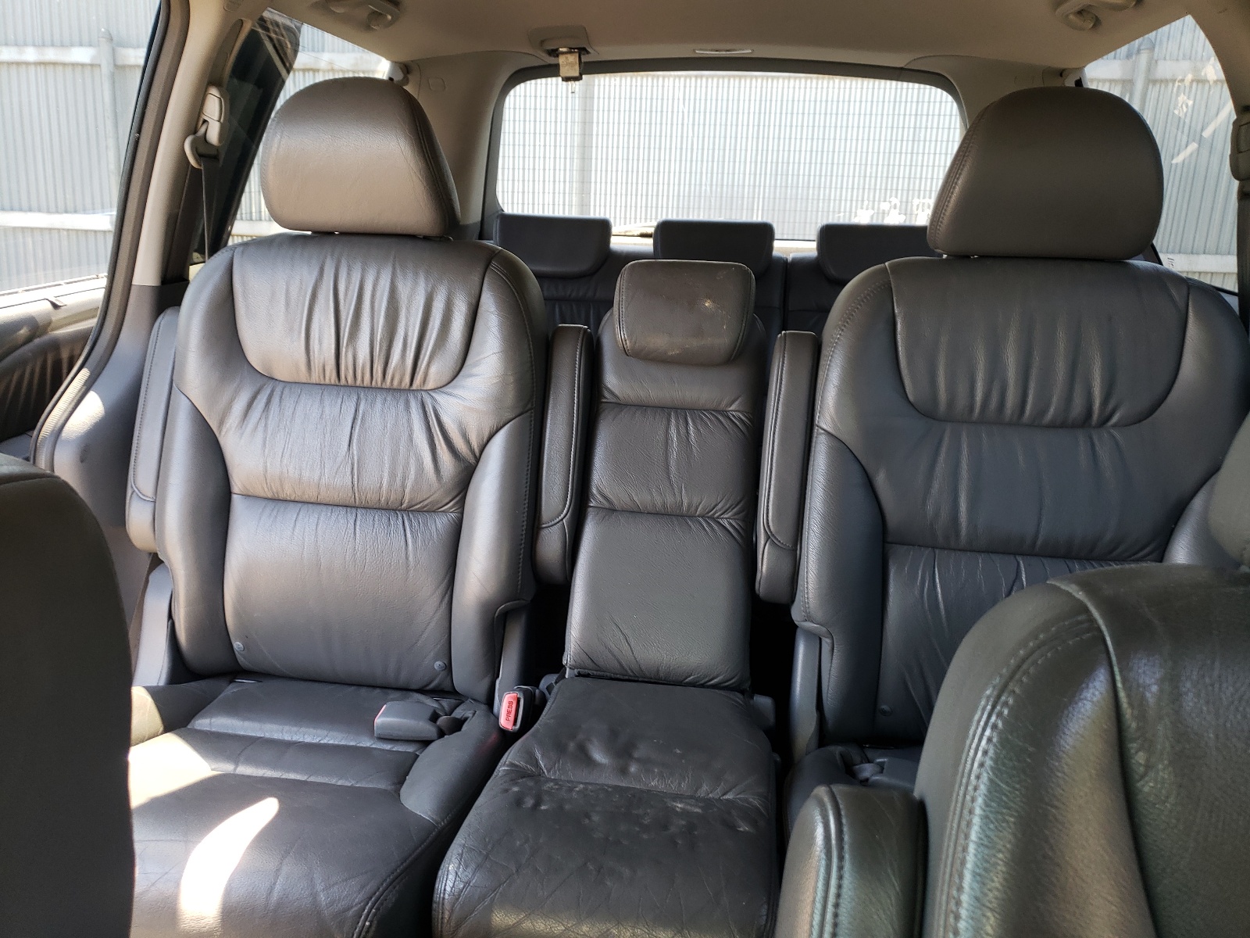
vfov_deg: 53.1
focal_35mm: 26
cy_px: 469
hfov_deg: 67.3
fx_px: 939
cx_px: 625
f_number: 1.5
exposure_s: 1/60.2
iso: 55
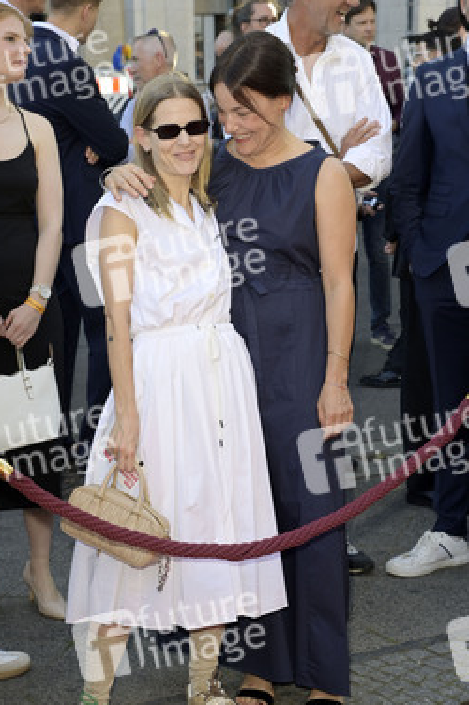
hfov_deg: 16.4
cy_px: 356
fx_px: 1625
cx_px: 223
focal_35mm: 83
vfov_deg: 24.5
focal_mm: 78
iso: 640
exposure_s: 1/250
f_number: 7.1
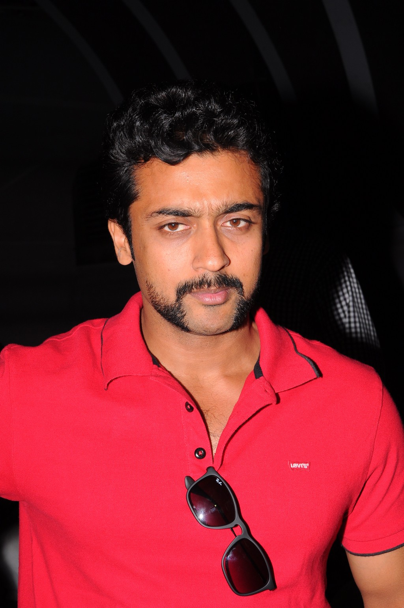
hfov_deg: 18.1
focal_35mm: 75
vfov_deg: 27.0
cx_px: 202
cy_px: 304
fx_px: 1266
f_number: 11
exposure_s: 1/125
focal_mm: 50
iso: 320
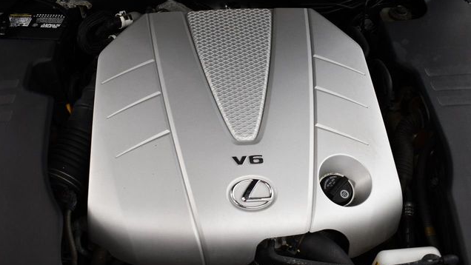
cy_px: 125
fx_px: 475
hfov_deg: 52.8
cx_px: 235
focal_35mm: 38
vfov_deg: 31.2
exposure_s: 1/160
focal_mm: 18
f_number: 3.5
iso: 800
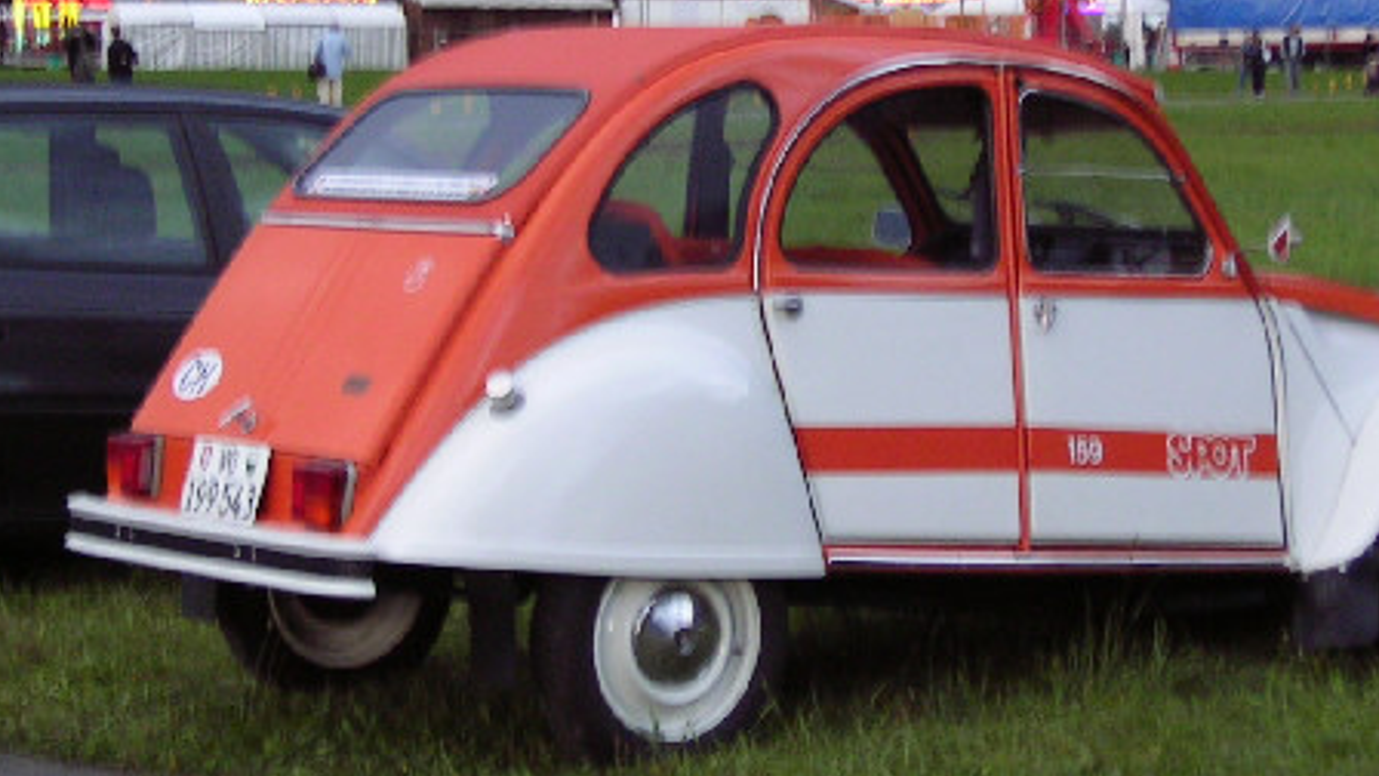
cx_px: 822
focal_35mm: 109
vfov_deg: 11.1
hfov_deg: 19.6
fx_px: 3986
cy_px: 385
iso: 100
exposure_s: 1/18.4
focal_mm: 10.9
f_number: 3.9
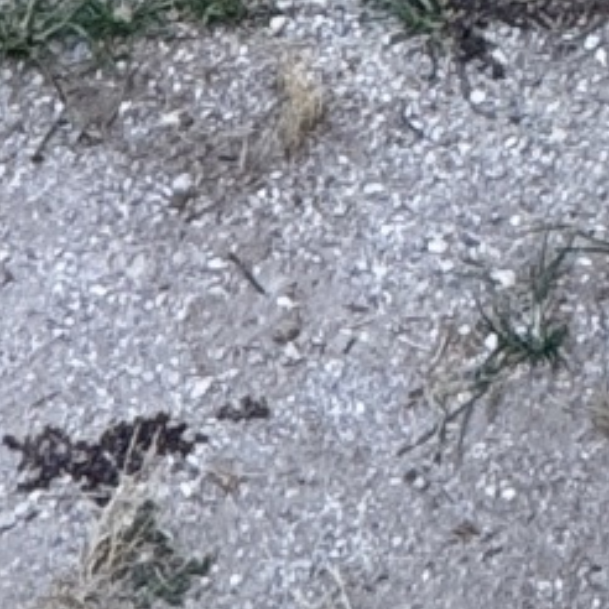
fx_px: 2568
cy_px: -1785
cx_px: 807
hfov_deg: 13.0
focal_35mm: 129
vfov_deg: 8.2
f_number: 2.2
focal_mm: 2.22
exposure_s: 1/99
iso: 64
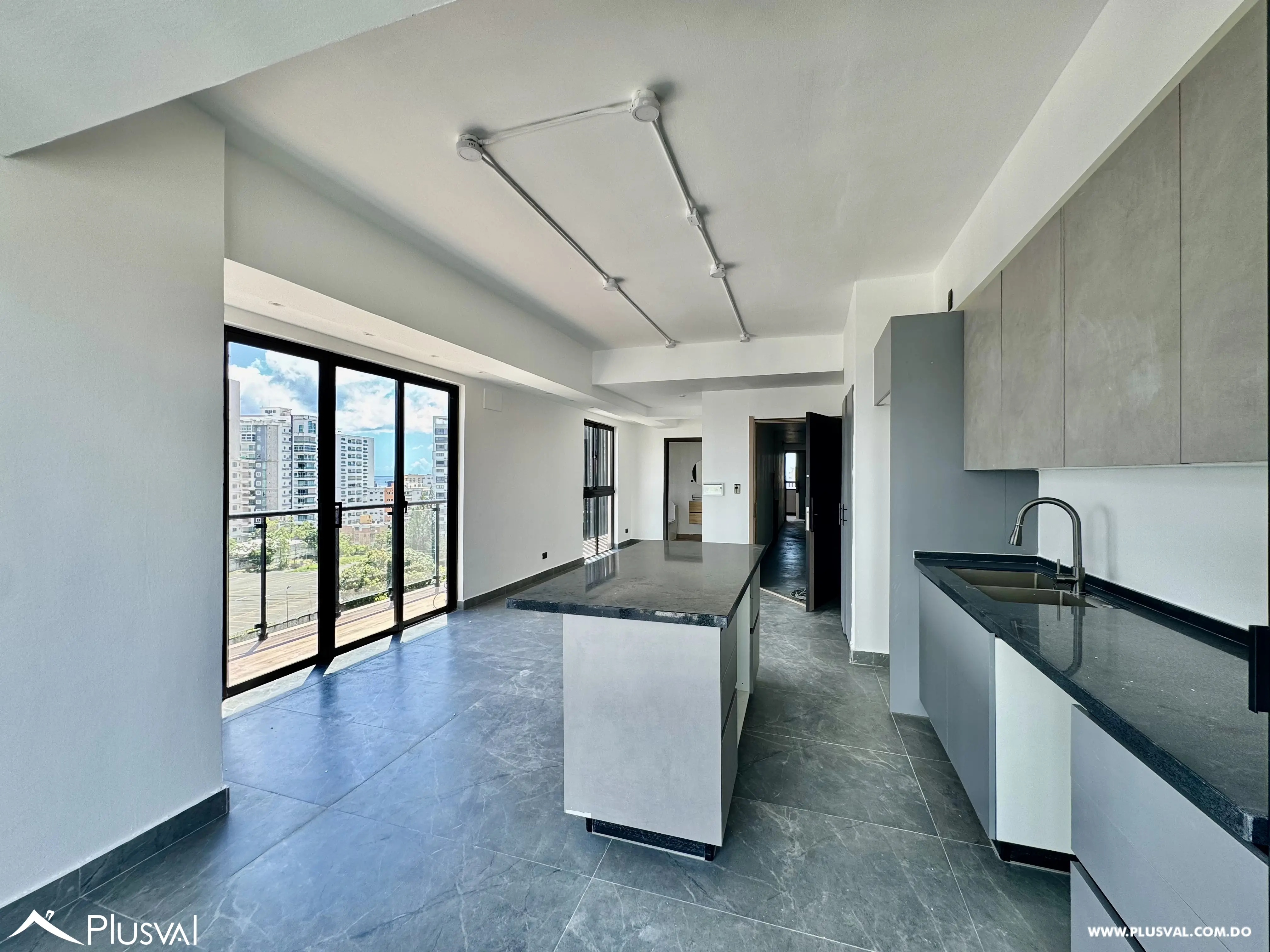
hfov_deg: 102.1
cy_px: 476
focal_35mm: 14
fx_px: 514
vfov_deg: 85.7
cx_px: 635
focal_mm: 2.22
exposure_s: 1/115
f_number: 2.2
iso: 40
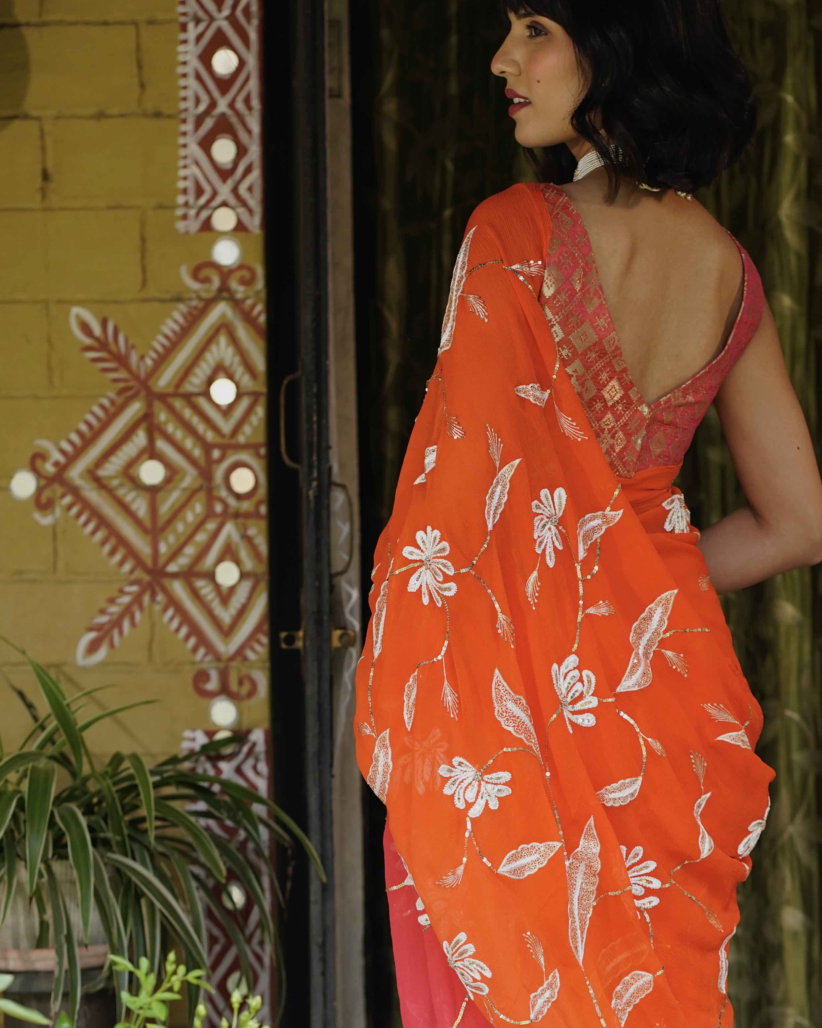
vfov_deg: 12.5
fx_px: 4684
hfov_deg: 10.0
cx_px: 580
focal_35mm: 154
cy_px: 800
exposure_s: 1/800
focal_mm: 85
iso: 800
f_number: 3.5
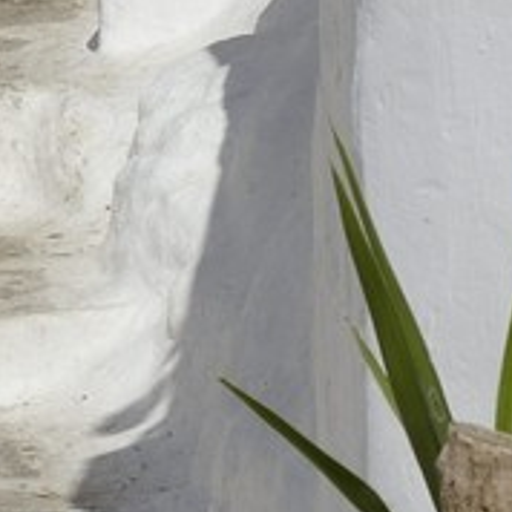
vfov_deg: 4.3
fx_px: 6627
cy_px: -995
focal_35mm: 396
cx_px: -549
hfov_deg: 4.4
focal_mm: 52
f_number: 13
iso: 200
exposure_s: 1/500
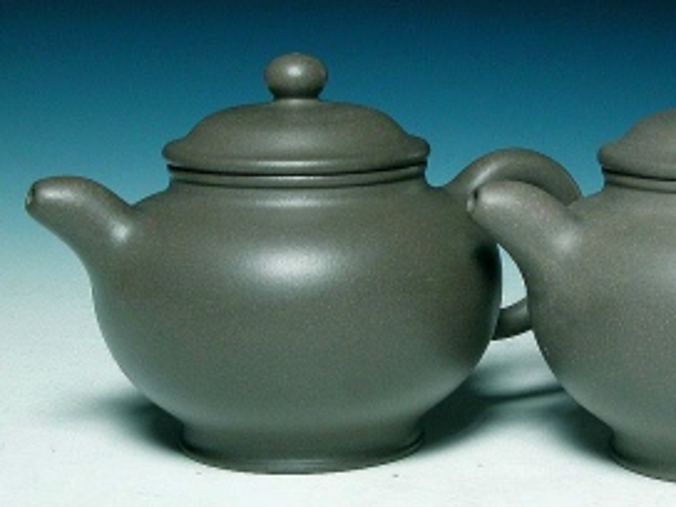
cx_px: 524
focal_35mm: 101
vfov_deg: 14.6
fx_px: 1972
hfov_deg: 19.3
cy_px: 214
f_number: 7.2
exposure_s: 1/4.3
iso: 218
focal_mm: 15.7
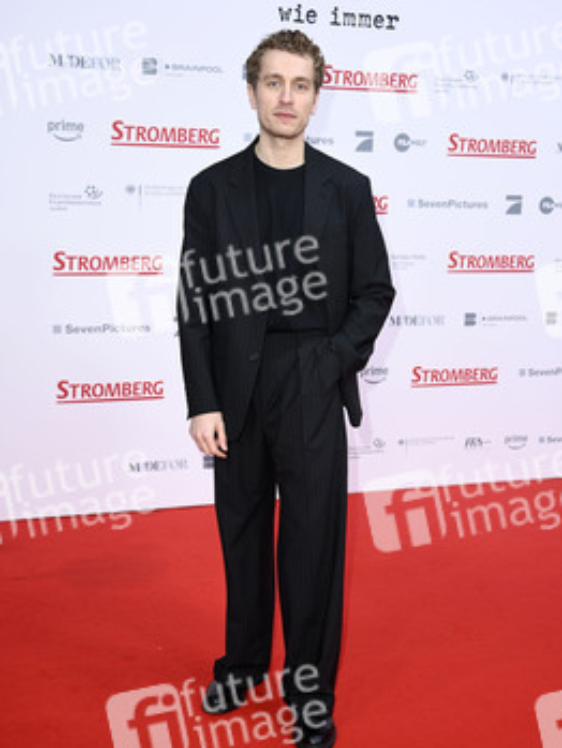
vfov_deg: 42.9
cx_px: 279
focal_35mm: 44
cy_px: 394
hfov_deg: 32.9
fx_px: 952
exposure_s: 1/250
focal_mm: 40
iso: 500
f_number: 4.5
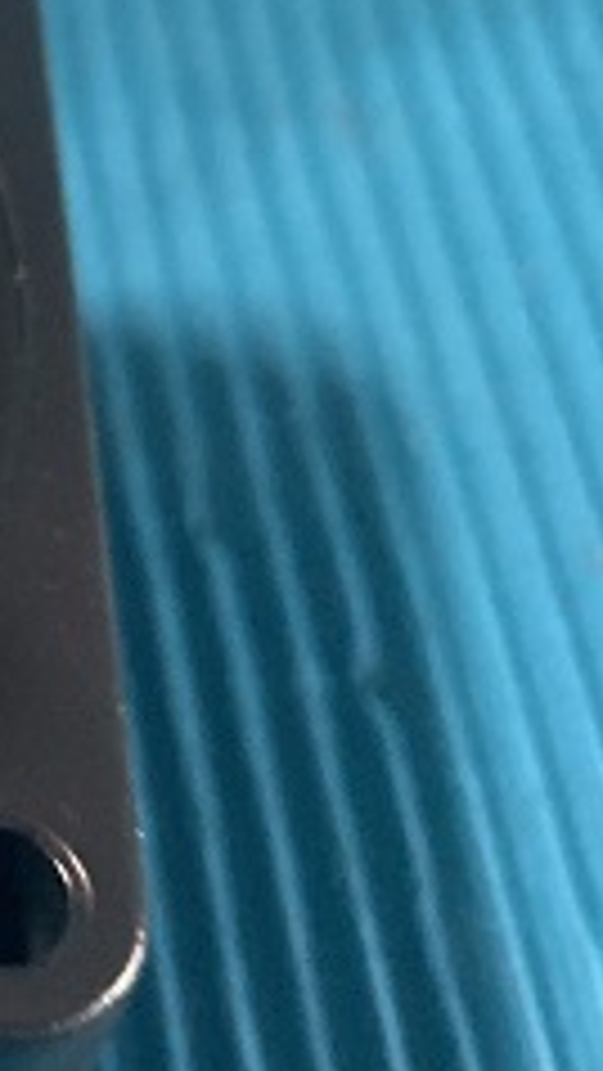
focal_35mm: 96
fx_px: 2727
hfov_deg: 11.0
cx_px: -749
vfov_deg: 21.8
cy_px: 133
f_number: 1.8
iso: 400
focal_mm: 4.25
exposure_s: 1/41
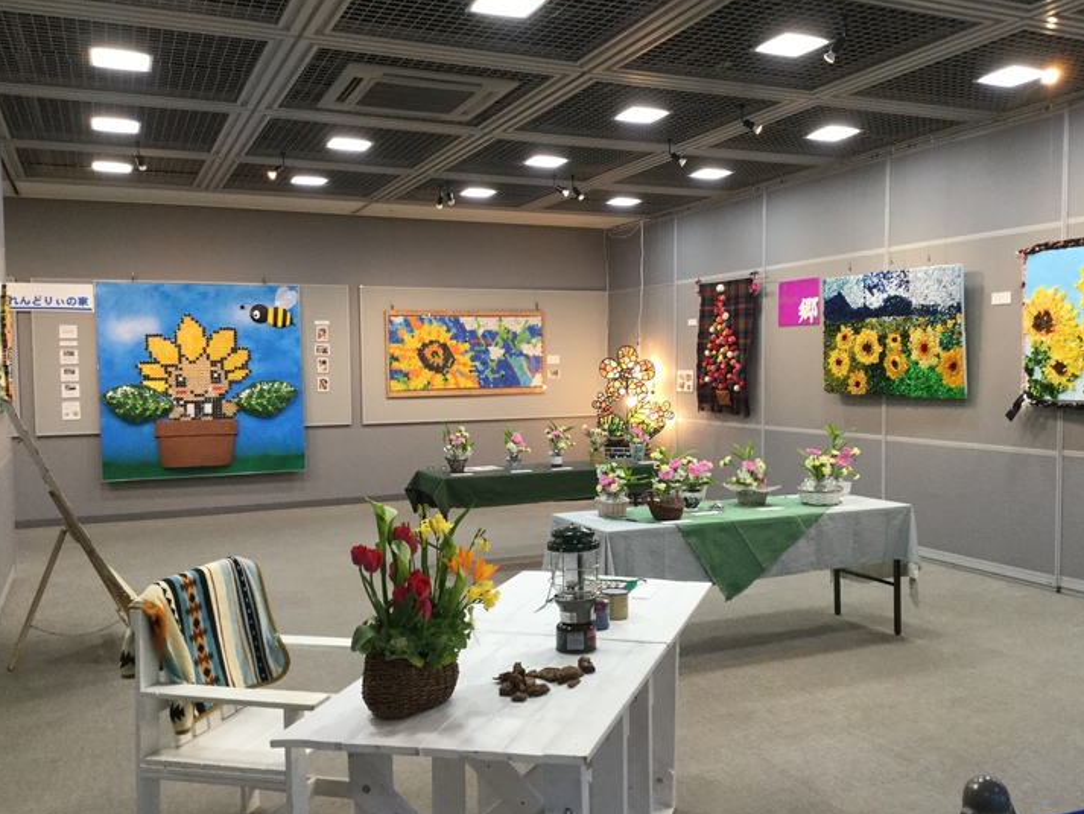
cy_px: 412
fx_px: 1002
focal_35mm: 32
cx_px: 553
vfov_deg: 44.2
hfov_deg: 56.8
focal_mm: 3.3
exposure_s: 1/33
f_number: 2.4
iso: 50
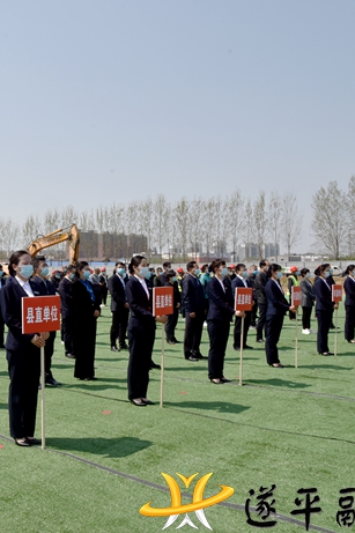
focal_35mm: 37
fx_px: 548
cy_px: 264
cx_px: 20
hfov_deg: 33.5
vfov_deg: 51.9
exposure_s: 1/800
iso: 400
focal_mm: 24
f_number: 16
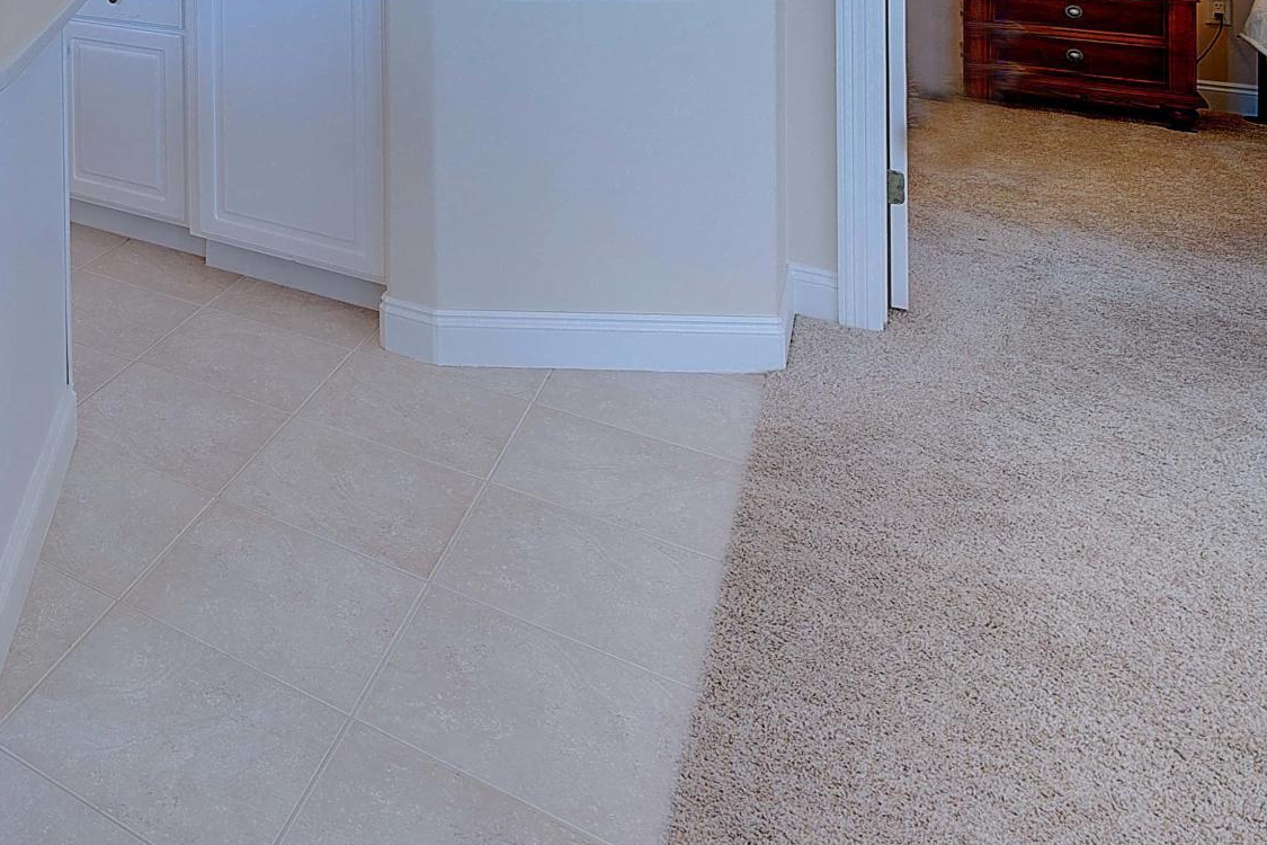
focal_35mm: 32
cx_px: -128
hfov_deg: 44.6
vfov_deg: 32.7
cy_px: -204
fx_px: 1126
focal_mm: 12
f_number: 8
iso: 100
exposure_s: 1/3.33
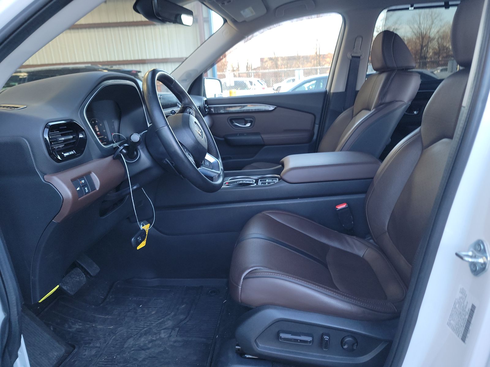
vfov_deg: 56.8
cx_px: 245
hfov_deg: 71.6
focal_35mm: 24
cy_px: 184
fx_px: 340
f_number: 1.8
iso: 205
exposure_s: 1/59
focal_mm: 6.7
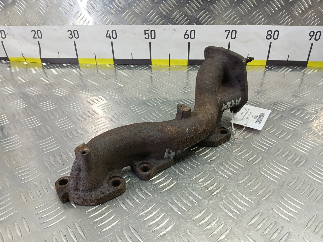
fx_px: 215
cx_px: 162
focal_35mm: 23
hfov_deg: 73.9
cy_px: 121
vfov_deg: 58.9
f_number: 1.6
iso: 168
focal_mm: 4.11
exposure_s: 1/50
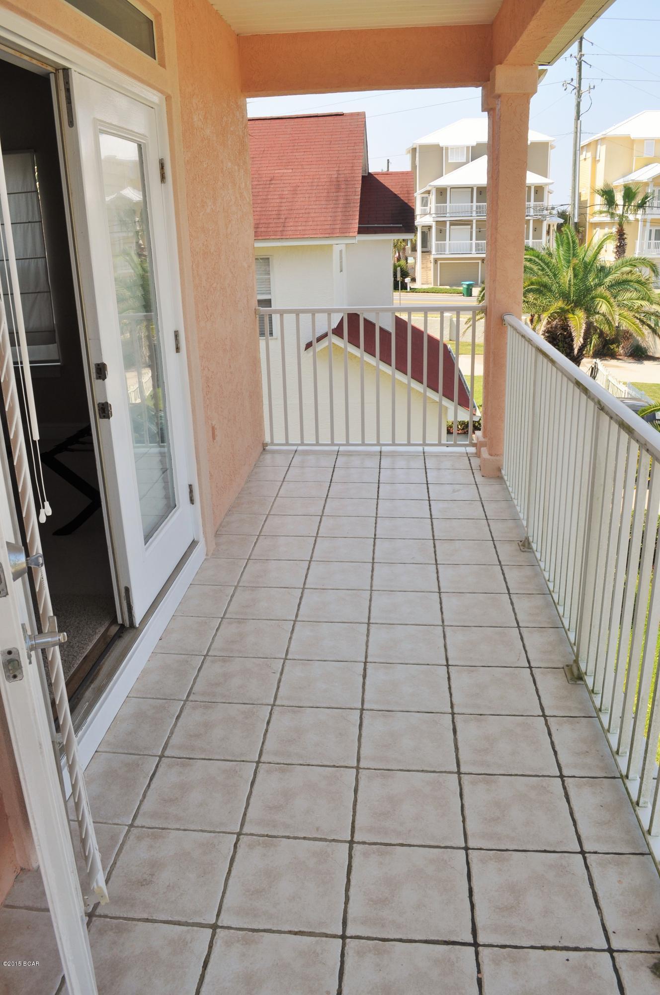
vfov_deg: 67.4
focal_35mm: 27
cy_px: 498
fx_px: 745
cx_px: 330
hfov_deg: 47.8
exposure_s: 1/160
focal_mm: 18
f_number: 13
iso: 200
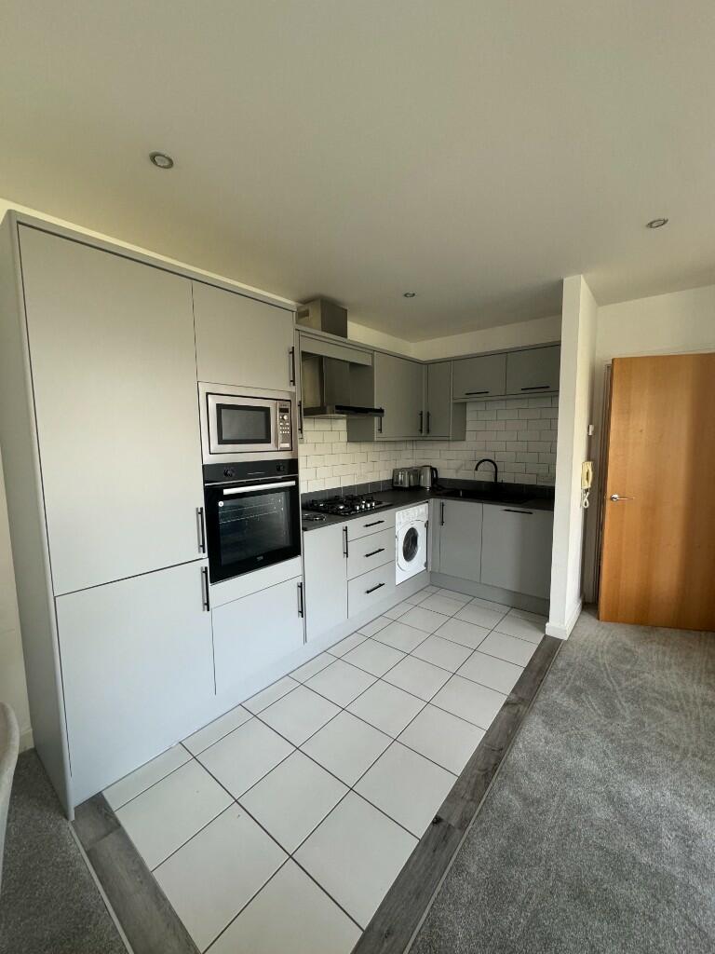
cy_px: 477
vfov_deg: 102.1
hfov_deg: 85.7
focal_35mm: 14
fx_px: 386
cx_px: 358
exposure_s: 1/92
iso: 320
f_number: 2.2
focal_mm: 2.22
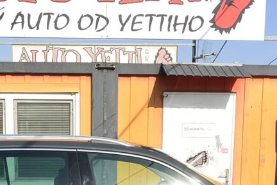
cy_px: 209
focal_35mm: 64
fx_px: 492
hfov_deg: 31.3
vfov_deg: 20.2
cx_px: 101
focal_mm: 10
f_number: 10
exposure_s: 1/250
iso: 160
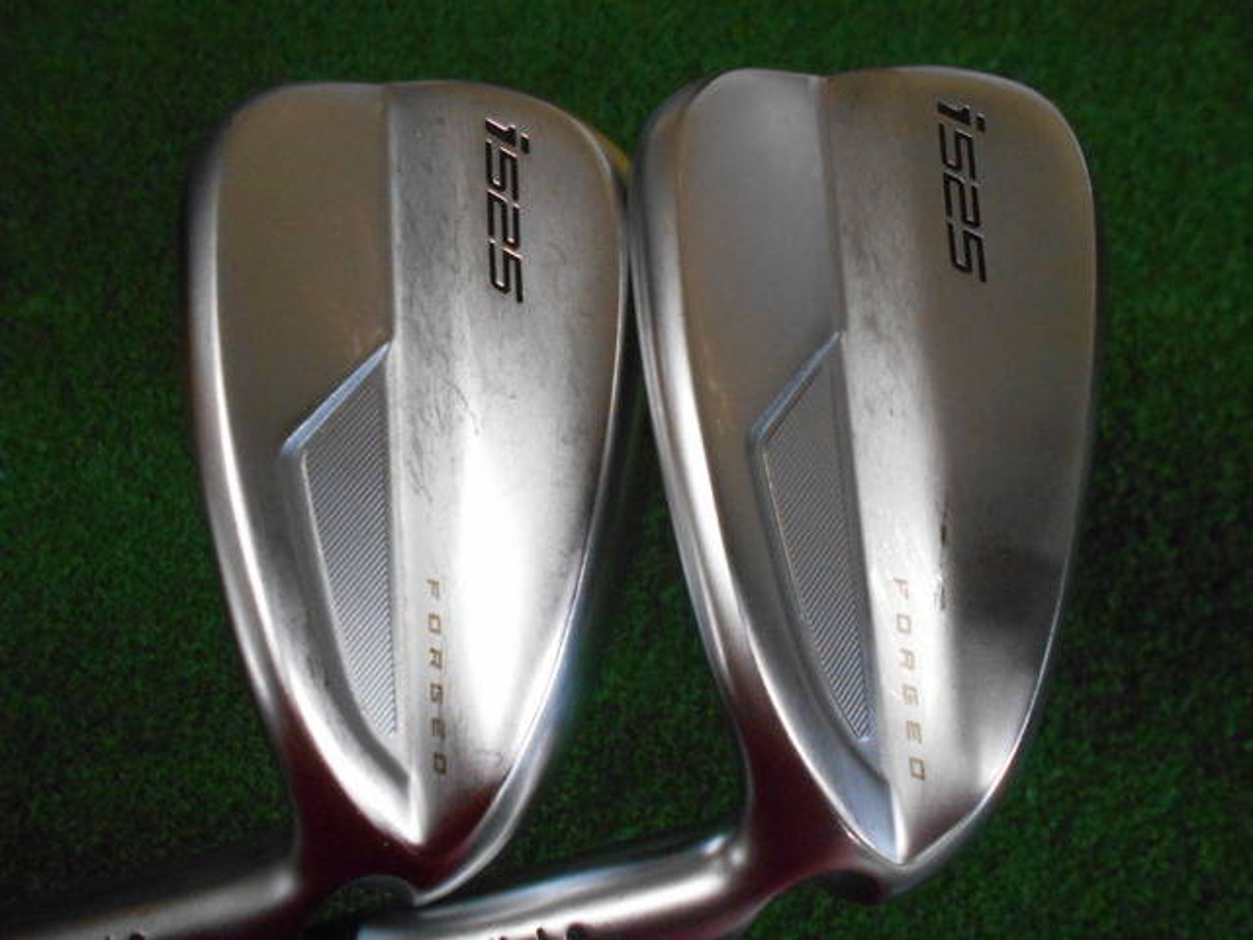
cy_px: 470
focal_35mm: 26
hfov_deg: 67.3
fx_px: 941
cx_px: 626
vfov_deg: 53.1
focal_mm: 4.6
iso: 800
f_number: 3.2
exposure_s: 1/200
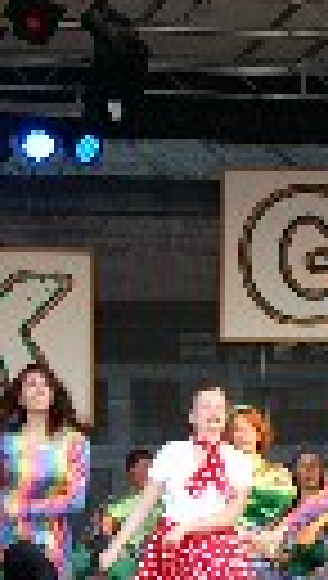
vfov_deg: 10.5
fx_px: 3140
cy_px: 506
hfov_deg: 5.8
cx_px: 719
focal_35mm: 204
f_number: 4.5
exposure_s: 1/30
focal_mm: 28
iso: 100
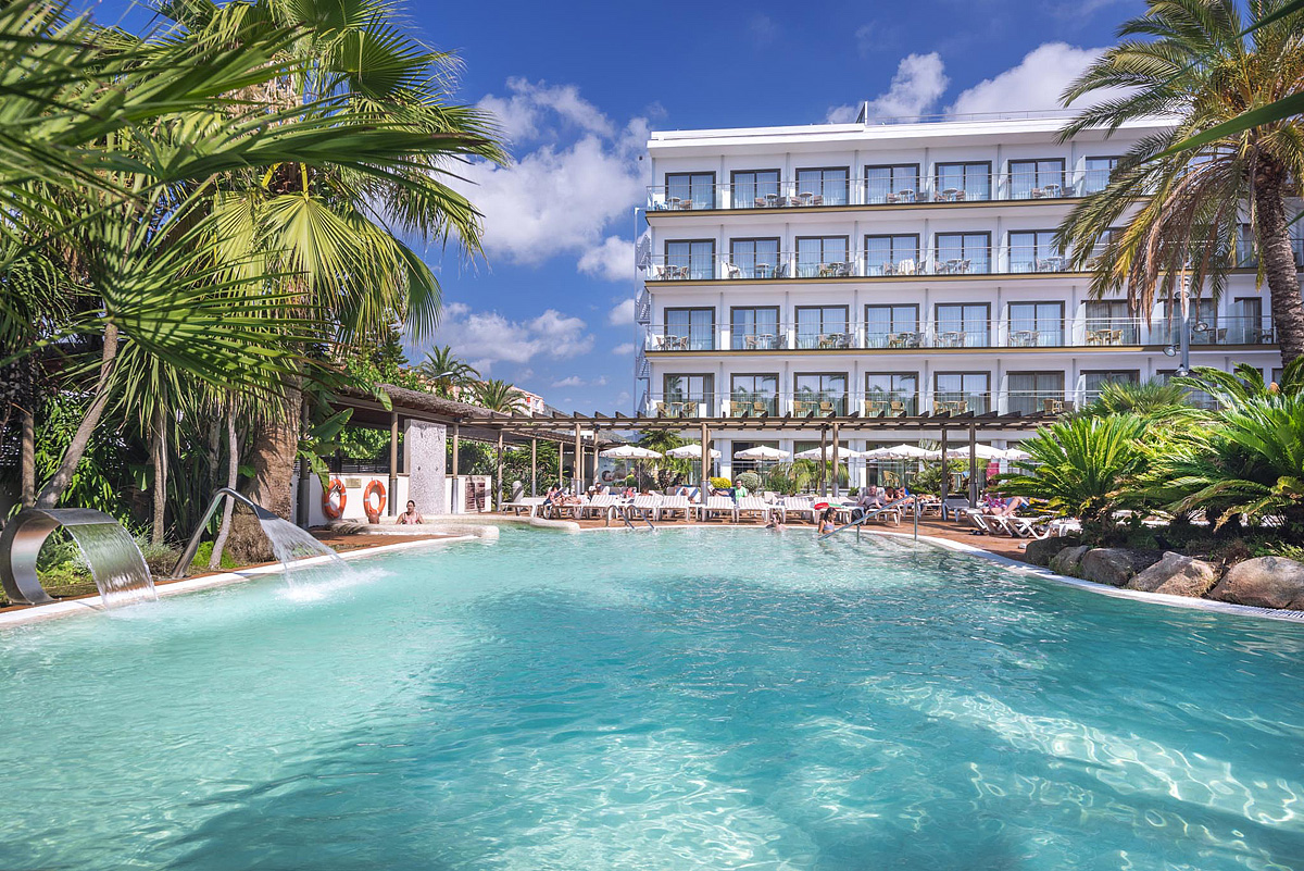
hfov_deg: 84.0
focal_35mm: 20
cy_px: 436
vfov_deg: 62.0
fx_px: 725
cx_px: 652
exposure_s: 1/80
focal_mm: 20
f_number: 9
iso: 125
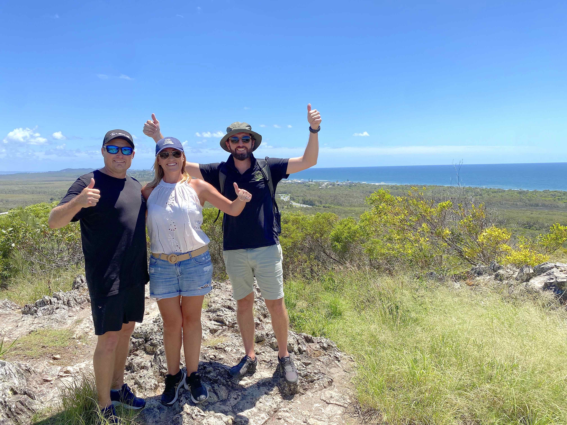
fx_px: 426
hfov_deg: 67.3
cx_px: 284
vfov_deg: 53.1
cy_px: 212
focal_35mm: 26
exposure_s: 1/2890
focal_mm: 4.25
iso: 32
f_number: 1.8
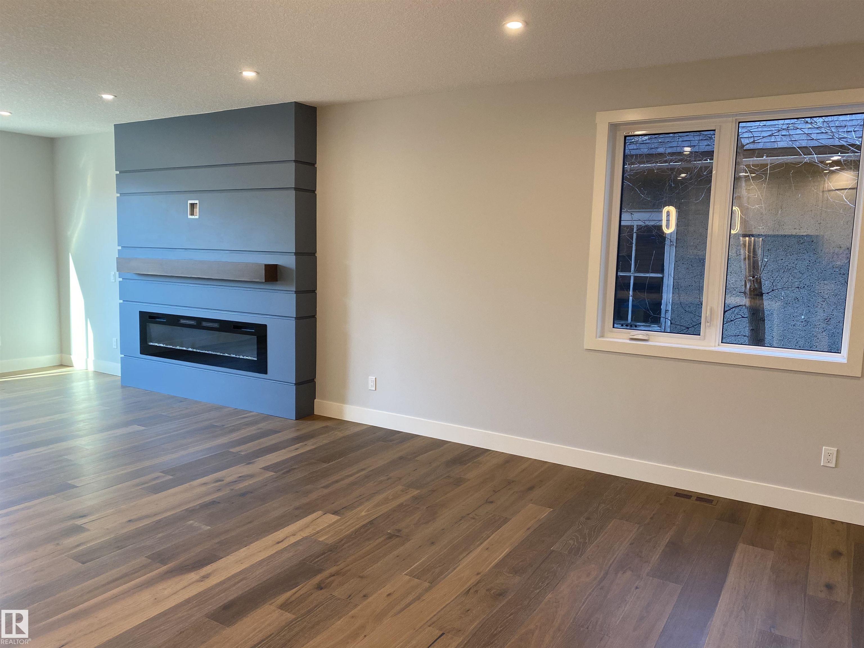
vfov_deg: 53.1
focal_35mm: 26
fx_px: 649
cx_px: 432
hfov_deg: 67.3
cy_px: 324
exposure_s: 1/120
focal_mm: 4.25
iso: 125
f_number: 1.8
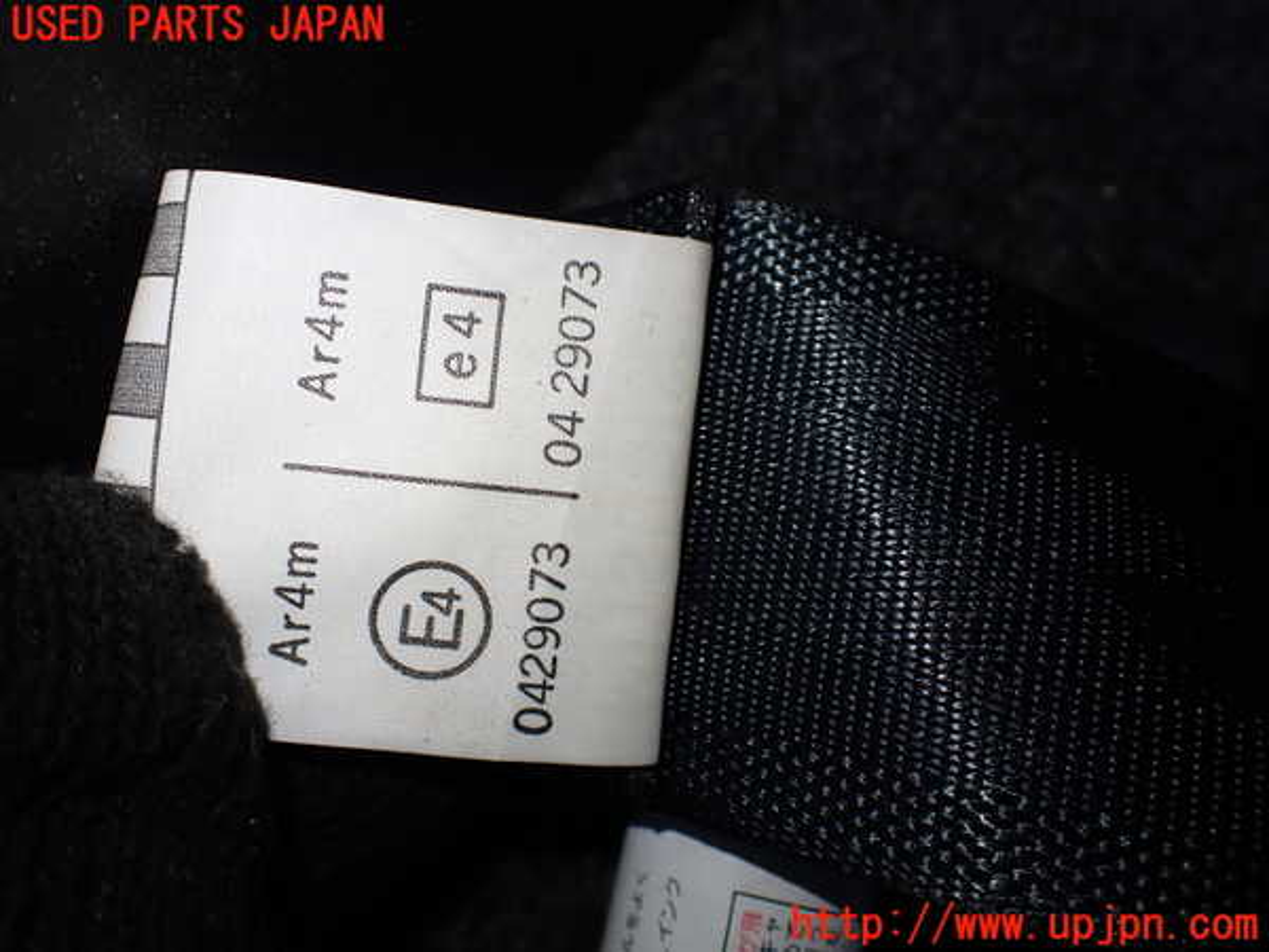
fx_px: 1100
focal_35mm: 30
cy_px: 476
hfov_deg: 60.0
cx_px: 634
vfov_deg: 46.8
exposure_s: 1/125
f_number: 2.3
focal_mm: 5.4
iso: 125
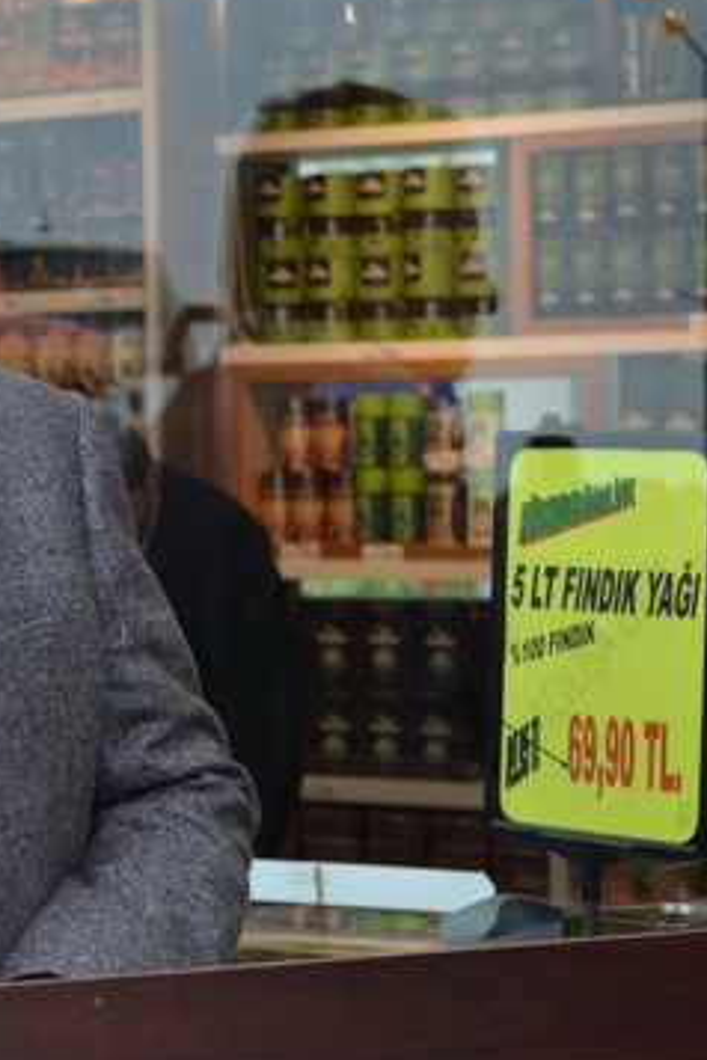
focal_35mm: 124
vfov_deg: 16.5
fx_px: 3653
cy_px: 477
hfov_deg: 10.8
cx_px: -241
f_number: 5.6
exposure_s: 1/125
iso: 180
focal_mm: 44
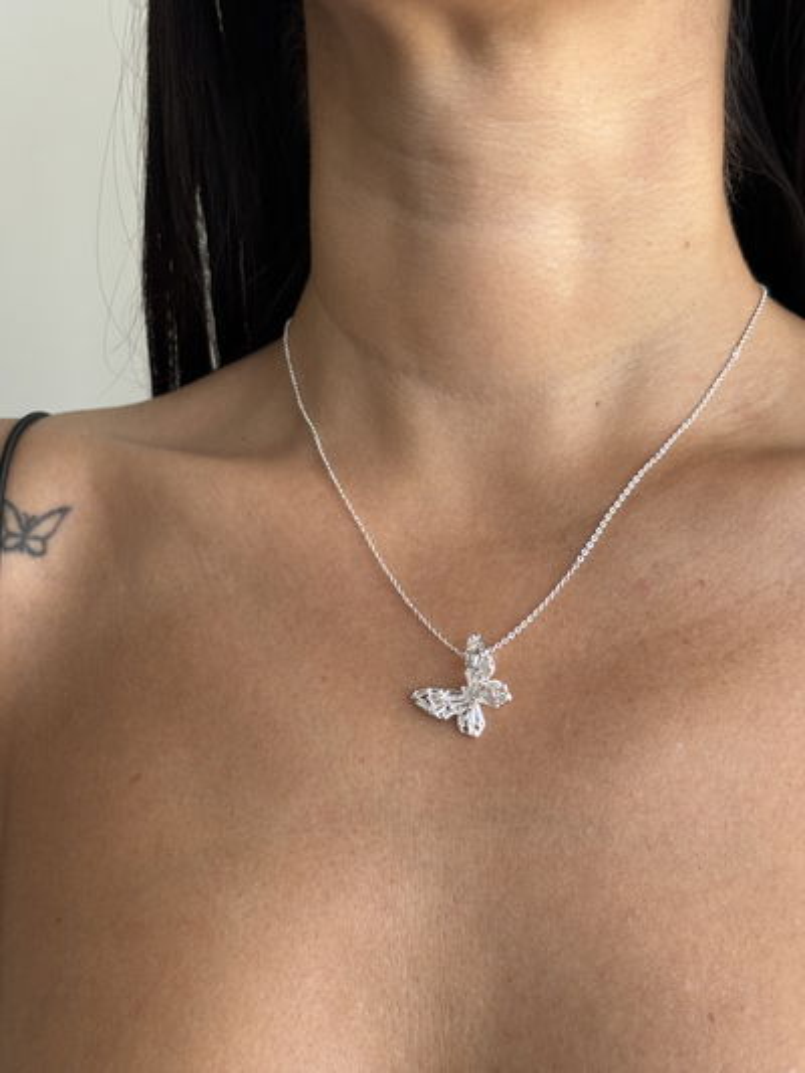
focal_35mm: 52
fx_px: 1612
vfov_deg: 36.8
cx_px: 402
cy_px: 536
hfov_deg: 28.0
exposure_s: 1/121
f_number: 1.6
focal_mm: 5.96
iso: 50
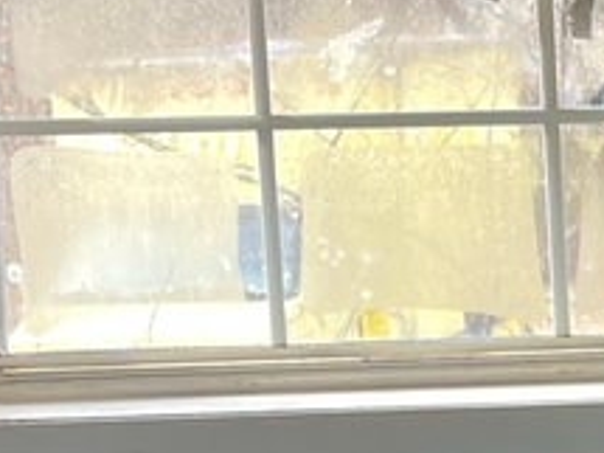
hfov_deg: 10.6
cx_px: 791
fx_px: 3191
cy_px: 629
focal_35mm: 183
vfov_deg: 8.0
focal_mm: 5.1
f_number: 1.6
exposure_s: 1/120
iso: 64
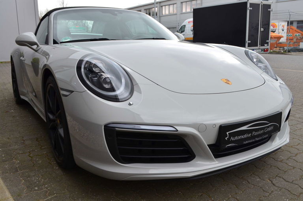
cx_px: 152
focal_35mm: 33
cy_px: 100
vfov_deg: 39.8
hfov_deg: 57.3
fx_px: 277
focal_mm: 22
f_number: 9
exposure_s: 1/30
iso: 400
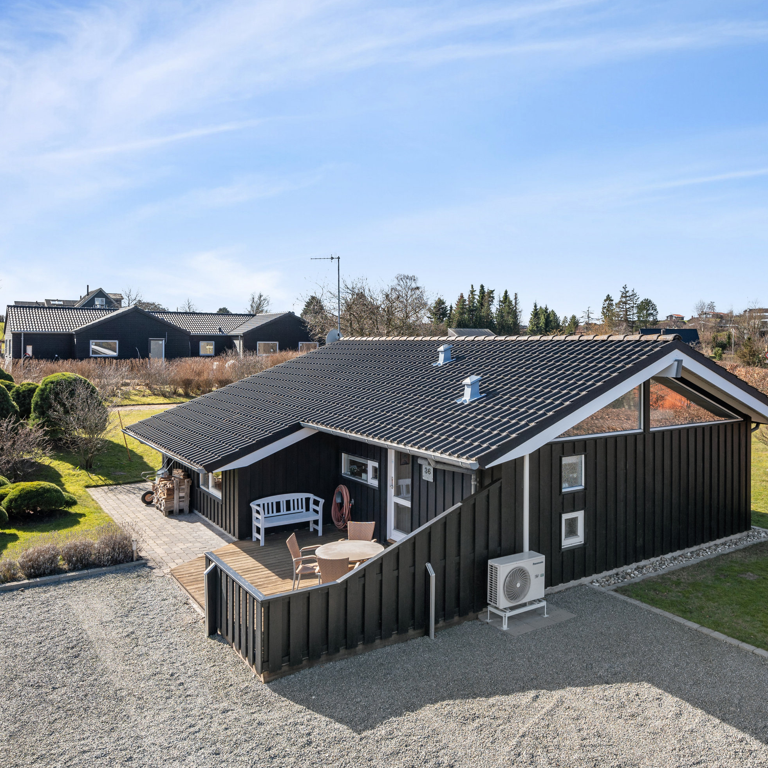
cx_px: 462
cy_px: 380
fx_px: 653
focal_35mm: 26
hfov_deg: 60.4
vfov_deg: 60.9
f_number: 8
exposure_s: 1/320
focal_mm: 20
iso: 250
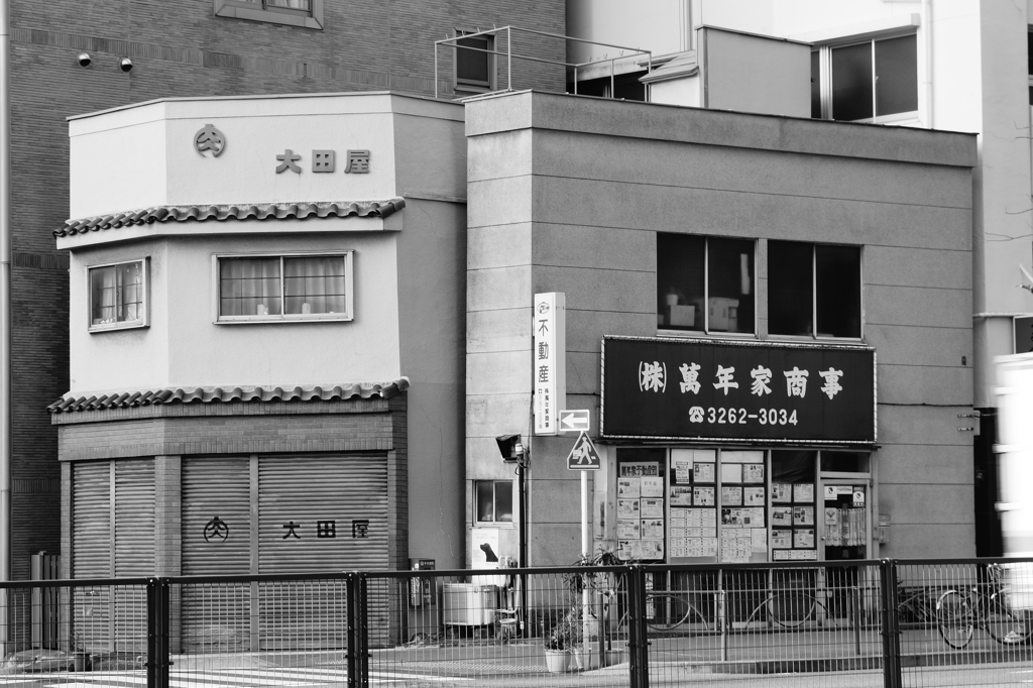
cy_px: 344
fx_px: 3012
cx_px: 516
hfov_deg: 19.5
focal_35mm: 105
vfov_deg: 13.0
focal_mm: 70
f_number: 6.3
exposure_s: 1/40
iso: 100
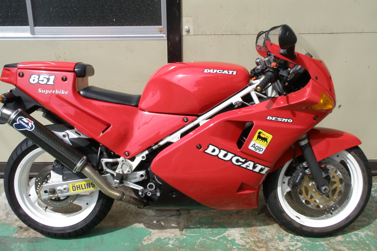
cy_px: 125
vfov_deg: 31.2
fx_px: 450
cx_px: 183
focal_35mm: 43
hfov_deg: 45.4
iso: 64
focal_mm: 6.6
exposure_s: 1/80
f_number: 10
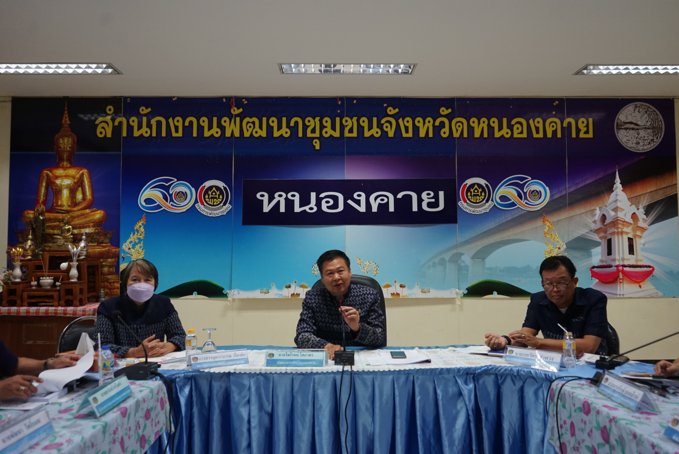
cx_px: 340
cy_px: 227
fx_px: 528
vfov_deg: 46.5
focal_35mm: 28
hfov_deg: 65.4
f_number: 4
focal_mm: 28
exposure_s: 1/160
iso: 1000
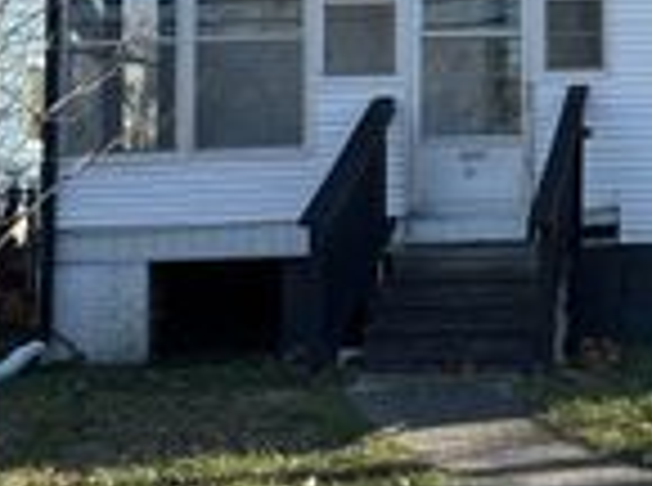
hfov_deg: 21.9
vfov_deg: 17.4
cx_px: 773
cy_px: 52
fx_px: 1559
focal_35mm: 83
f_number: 1.78
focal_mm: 6.86
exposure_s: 1/1988
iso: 80
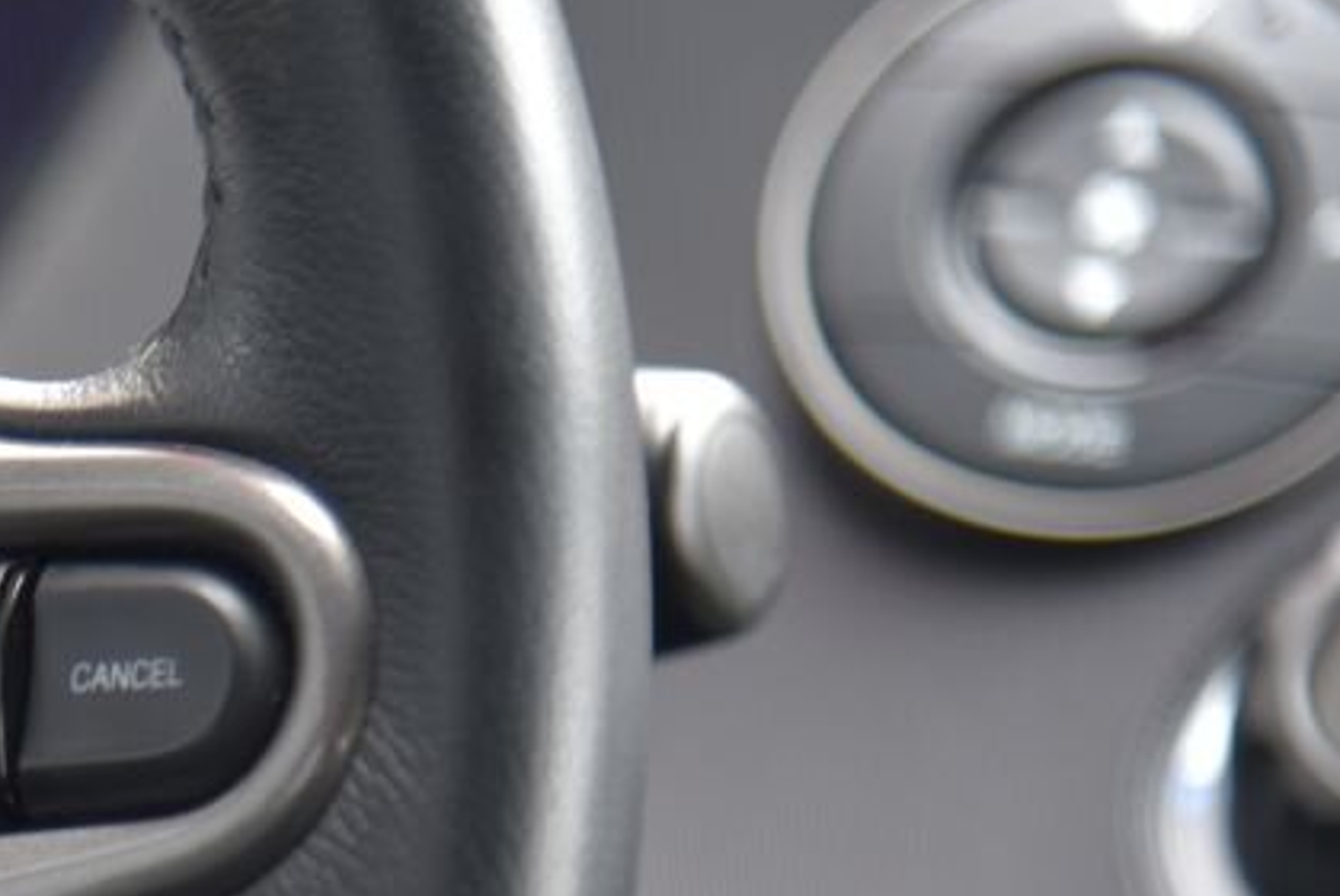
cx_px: -221
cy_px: 720
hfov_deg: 7.0
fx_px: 10913
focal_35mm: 293
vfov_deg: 4.7
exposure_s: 1/10
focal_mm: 120
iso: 500
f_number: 4
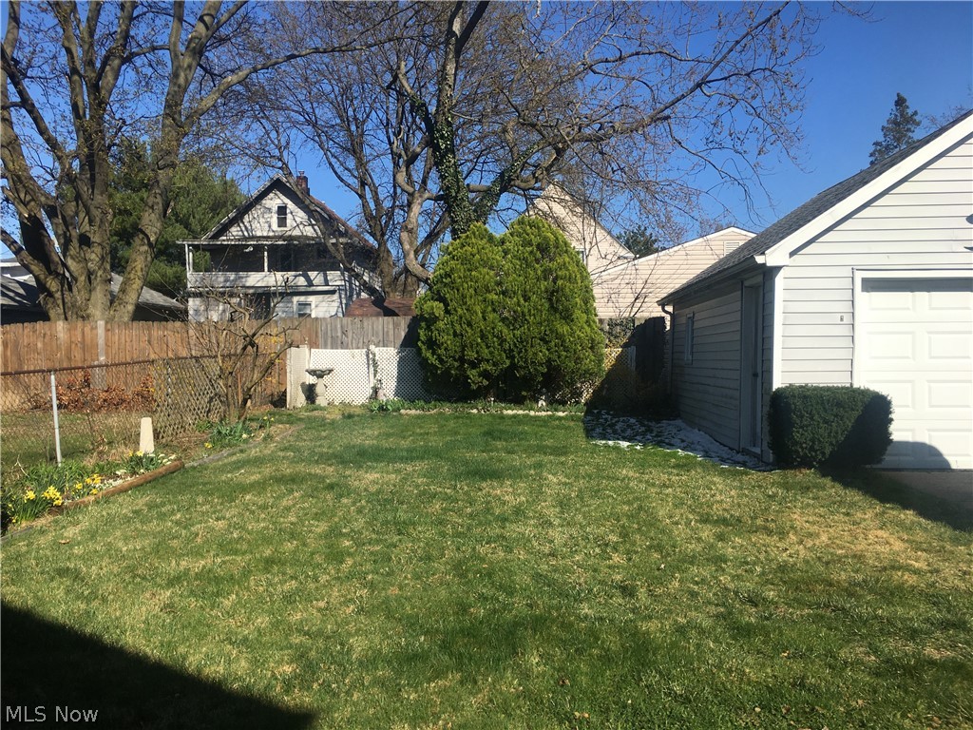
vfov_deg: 48.2
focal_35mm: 29
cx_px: 486
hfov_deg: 61.7
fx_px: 815
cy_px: 365
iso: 25
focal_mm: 4.15
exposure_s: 1/1748
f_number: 2.2
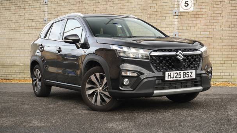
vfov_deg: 19.5
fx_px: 387
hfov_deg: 34.1
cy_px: 52
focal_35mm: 62
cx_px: 125
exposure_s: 1/60
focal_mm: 37
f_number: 5.6
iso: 125
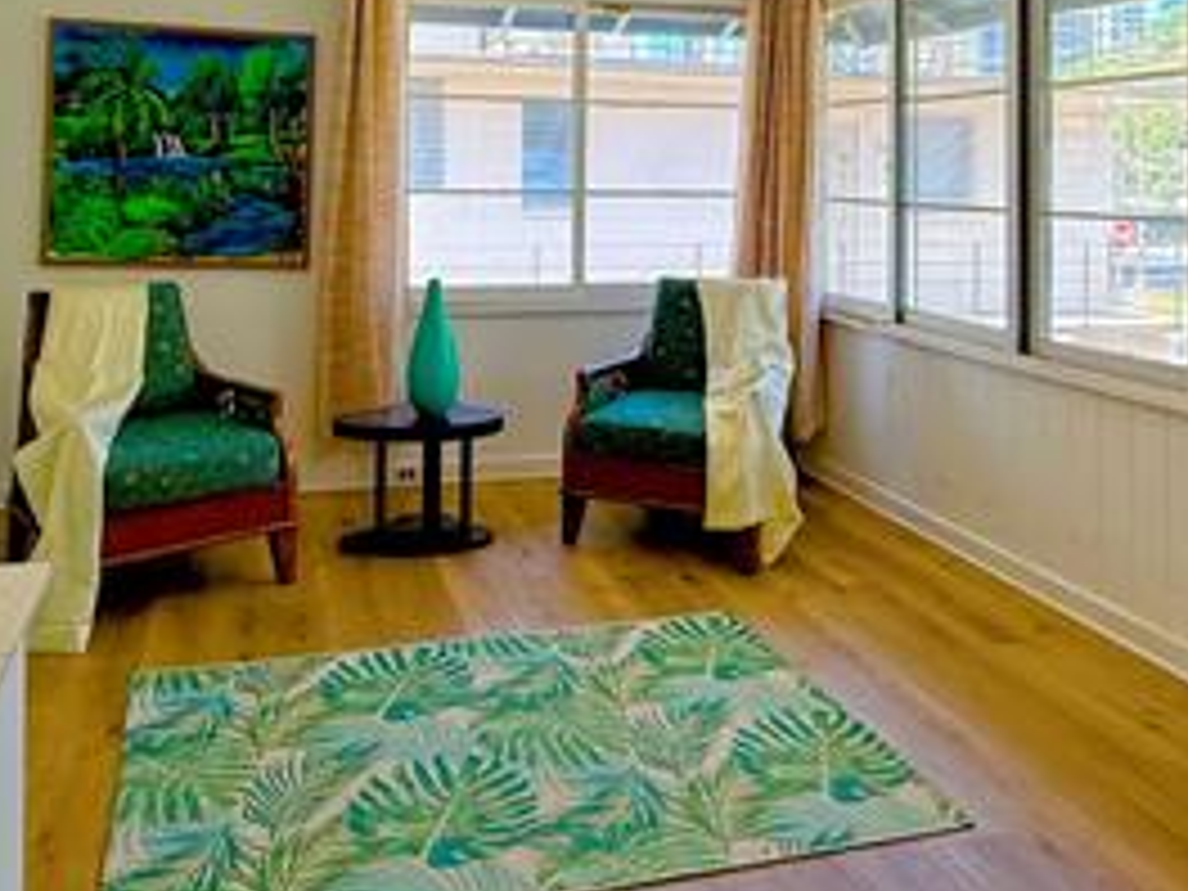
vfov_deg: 39.7
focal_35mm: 34
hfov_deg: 53.9
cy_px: 148
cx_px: 558
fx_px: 1167
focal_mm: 2.22
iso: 50
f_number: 2.2
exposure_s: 1/120
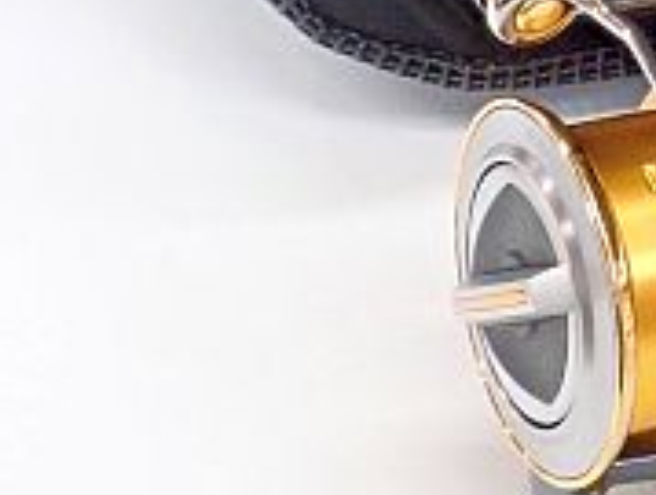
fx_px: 2962
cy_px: -224
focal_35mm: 156
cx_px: 1070
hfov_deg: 11.9
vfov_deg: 9.3
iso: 800
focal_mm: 6.42
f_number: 3.5
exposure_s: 1/40
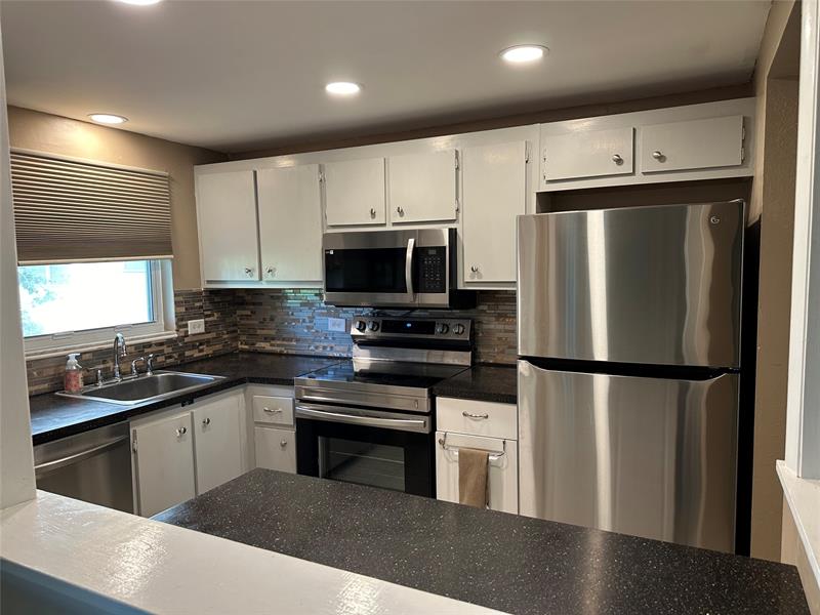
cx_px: 410
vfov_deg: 56.8
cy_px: 308
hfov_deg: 71.6
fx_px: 569
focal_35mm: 24
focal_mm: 6.86
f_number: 1.78
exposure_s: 1/60
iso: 160
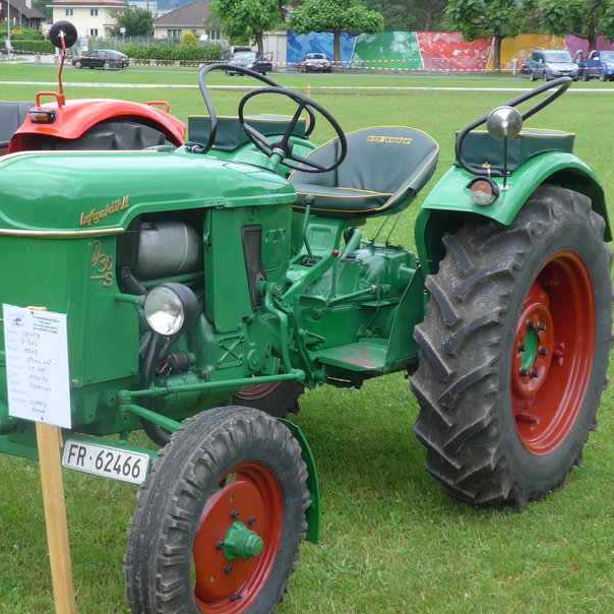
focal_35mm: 72
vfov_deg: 24.0
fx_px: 1445
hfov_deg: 23.9
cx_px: 204
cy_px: 328
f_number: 2.8
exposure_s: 1/320
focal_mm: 8.4
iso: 80
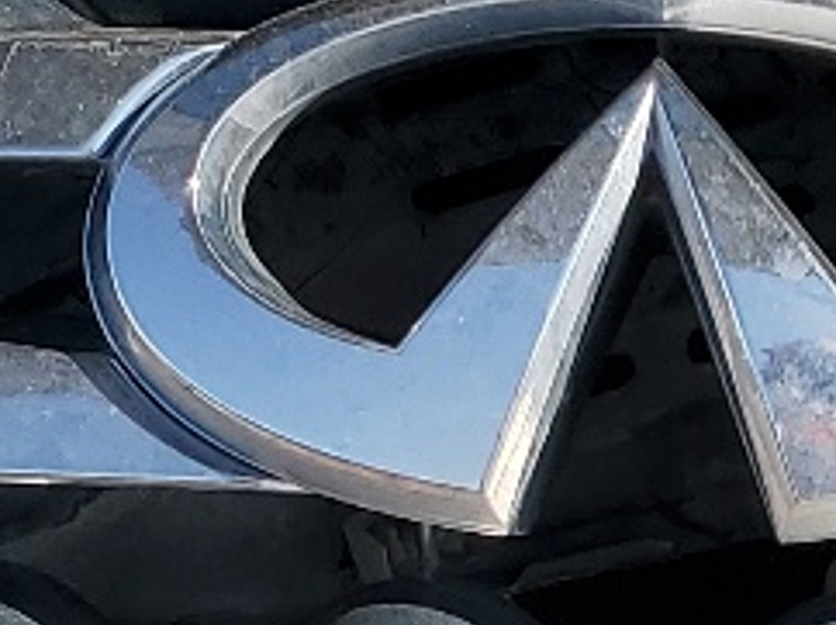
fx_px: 4150
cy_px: 729
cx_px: 636
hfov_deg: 11.5
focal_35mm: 172
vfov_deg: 8.5
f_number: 1.5
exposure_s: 1/2000
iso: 50
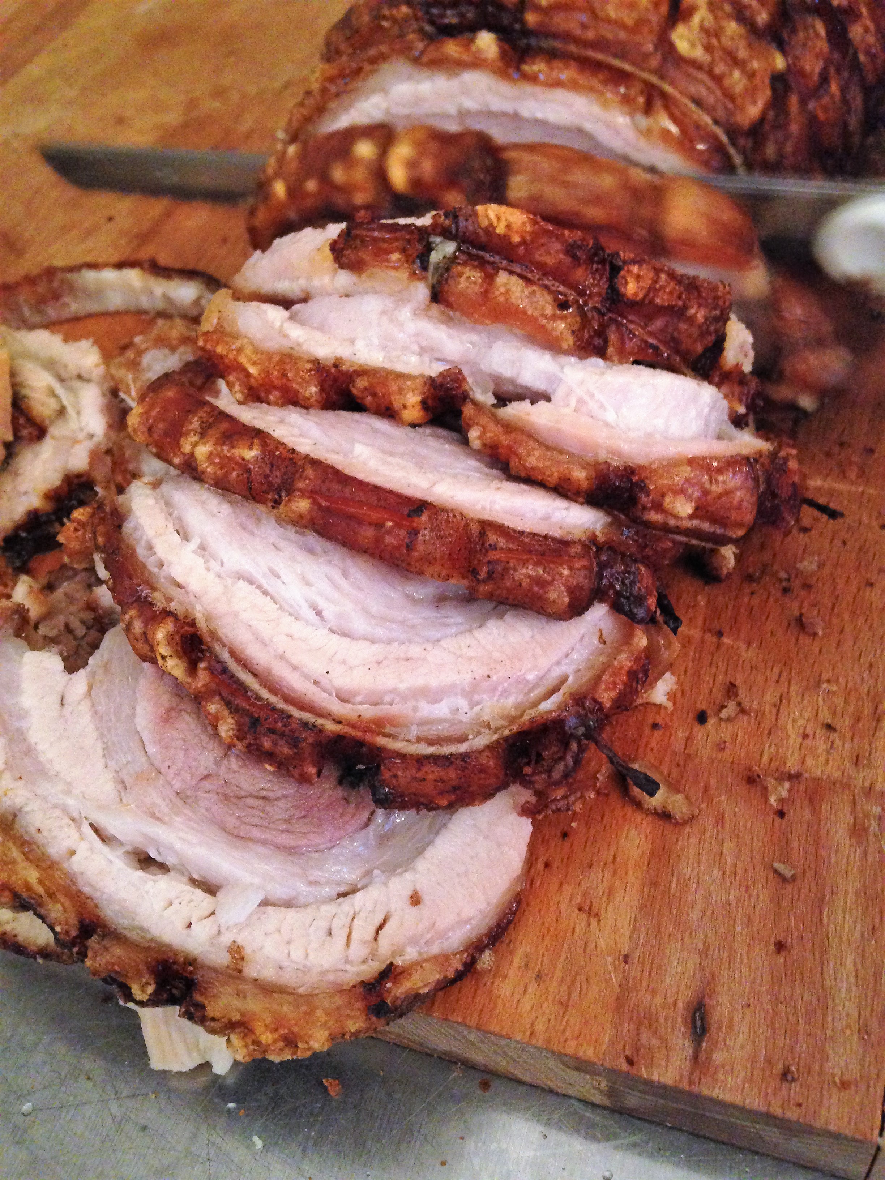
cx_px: 442
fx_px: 1125
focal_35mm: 33
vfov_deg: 55.4
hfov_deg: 42.9
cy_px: 590
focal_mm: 4.12
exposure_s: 1/15
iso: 400
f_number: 2.4
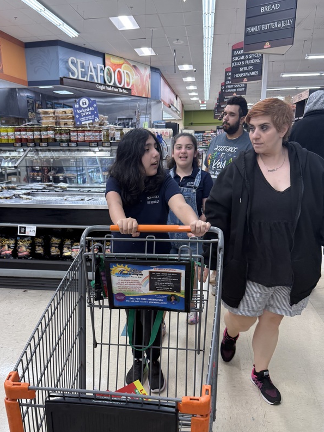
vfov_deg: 57.7
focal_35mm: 31
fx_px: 387
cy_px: 265
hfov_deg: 45.3
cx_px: 133
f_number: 1.78
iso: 125
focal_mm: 6.76
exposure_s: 1/120
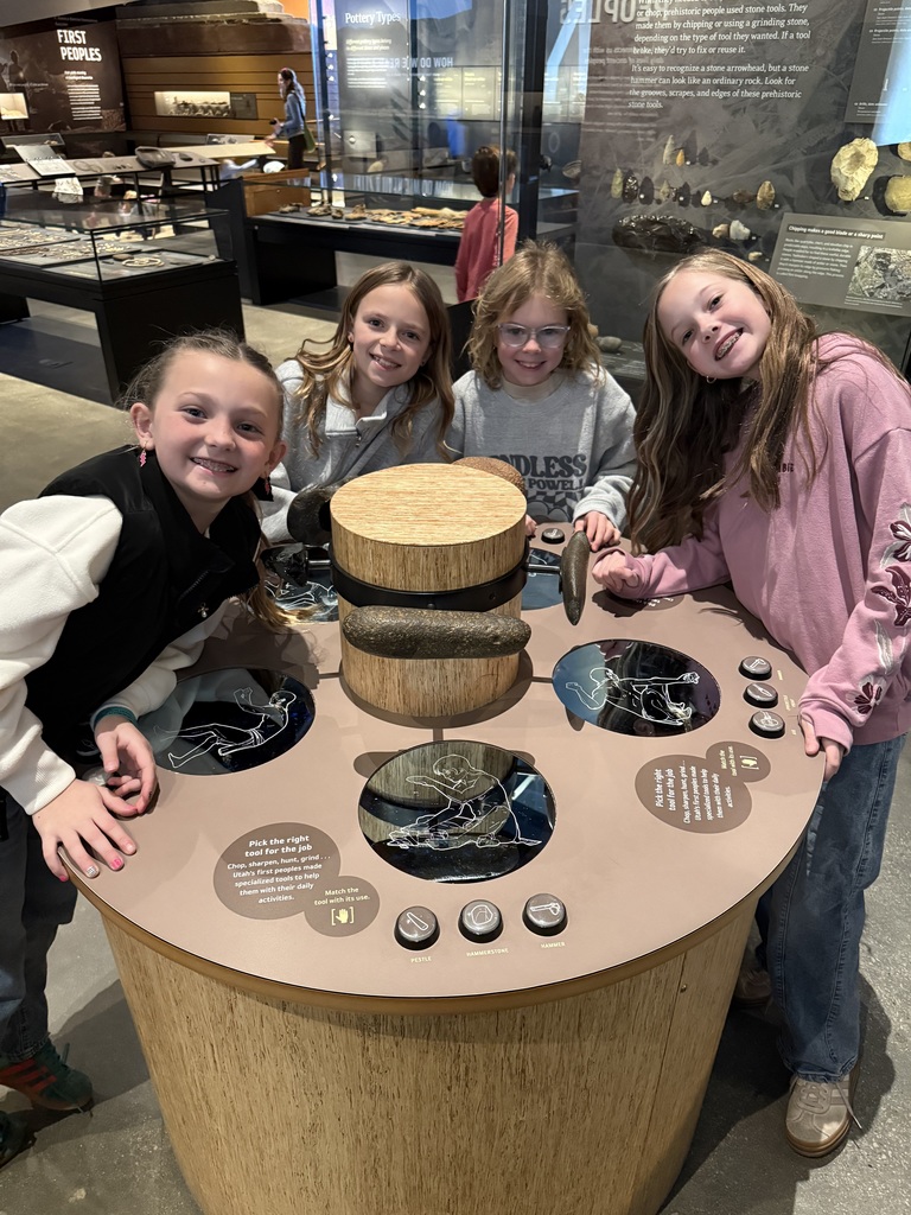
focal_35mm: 24
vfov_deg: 71.6
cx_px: 456
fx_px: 842
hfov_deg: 56.8
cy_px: 608
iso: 800
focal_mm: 6.76
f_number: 1.78
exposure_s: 1/30
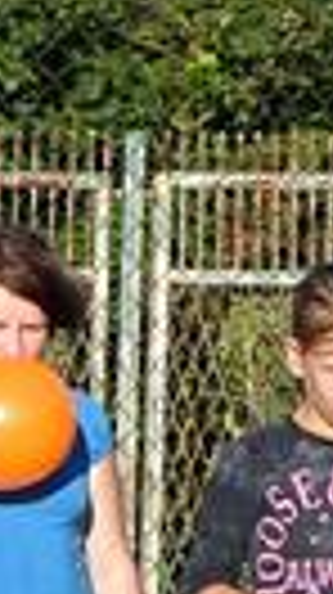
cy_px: 754
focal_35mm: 708
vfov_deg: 3.0
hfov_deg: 1.7
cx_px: -639
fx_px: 11142
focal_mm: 70
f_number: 9
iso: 800
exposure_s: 1/1250
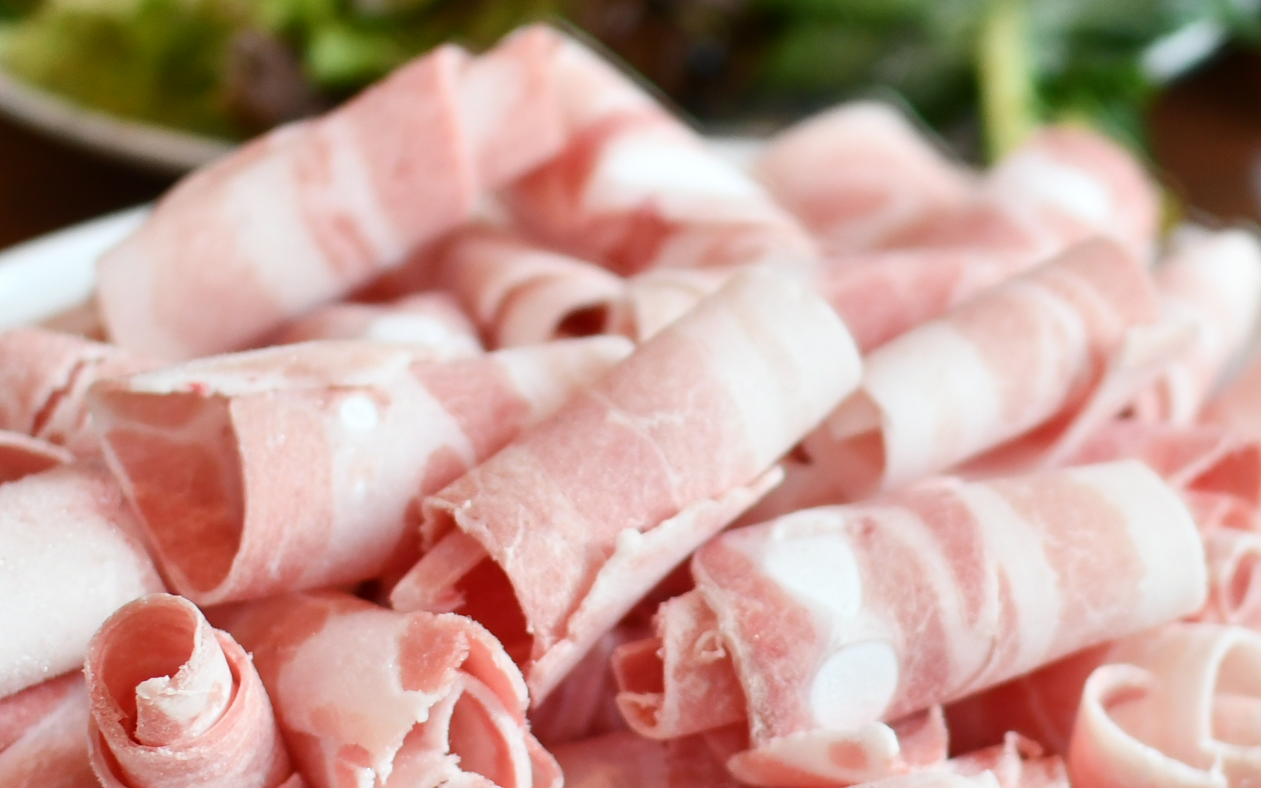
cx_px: 954
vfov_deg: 11.2
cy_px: 253
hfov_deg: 17.7
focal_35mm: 117
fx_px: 4020
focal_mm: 35
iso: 640
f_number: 4
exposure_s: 1/320
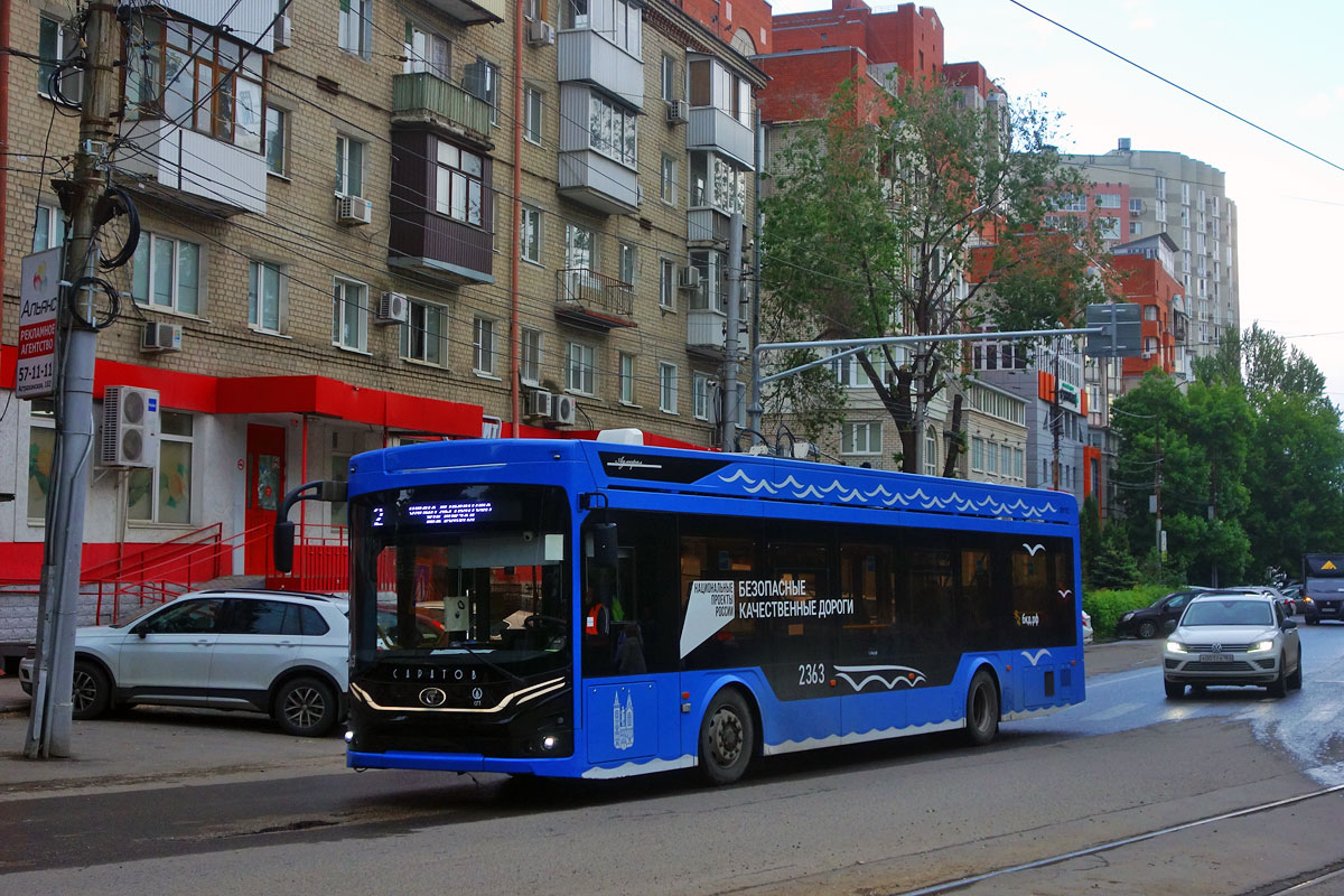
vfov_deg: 31.2
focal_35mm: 43
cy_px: 448
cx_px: 672
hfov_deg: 45.4
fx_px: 1605
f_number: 3.2
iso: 320
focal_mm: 15.82
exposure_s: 1/500
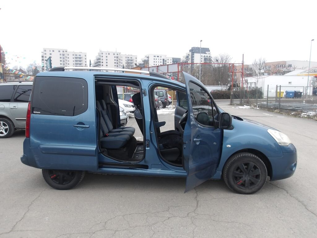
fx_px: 247
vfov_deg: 51.4
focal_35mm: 27
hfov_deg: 65.3
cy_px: 119
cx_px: 158
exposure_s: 1/56
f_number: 3
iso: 100
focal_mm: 4.9
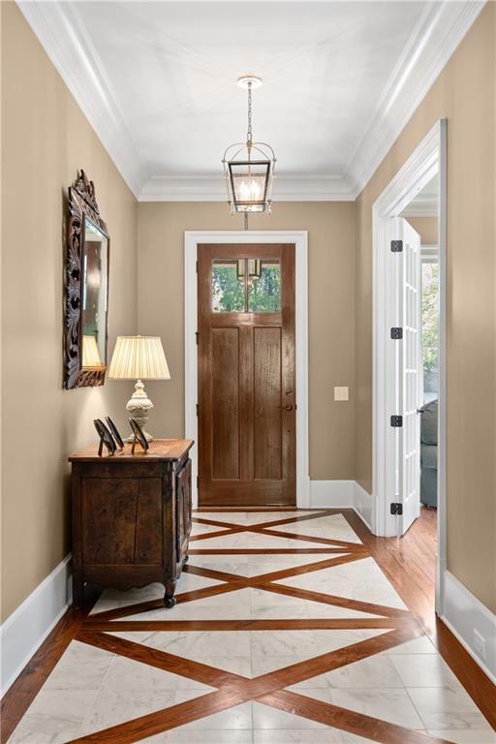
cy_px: 372
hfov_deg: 43.6
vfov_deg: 61.9
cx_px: 248
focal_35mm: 30
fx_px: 620
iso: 1250
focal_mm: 30
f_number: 6.3
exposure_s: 1/20
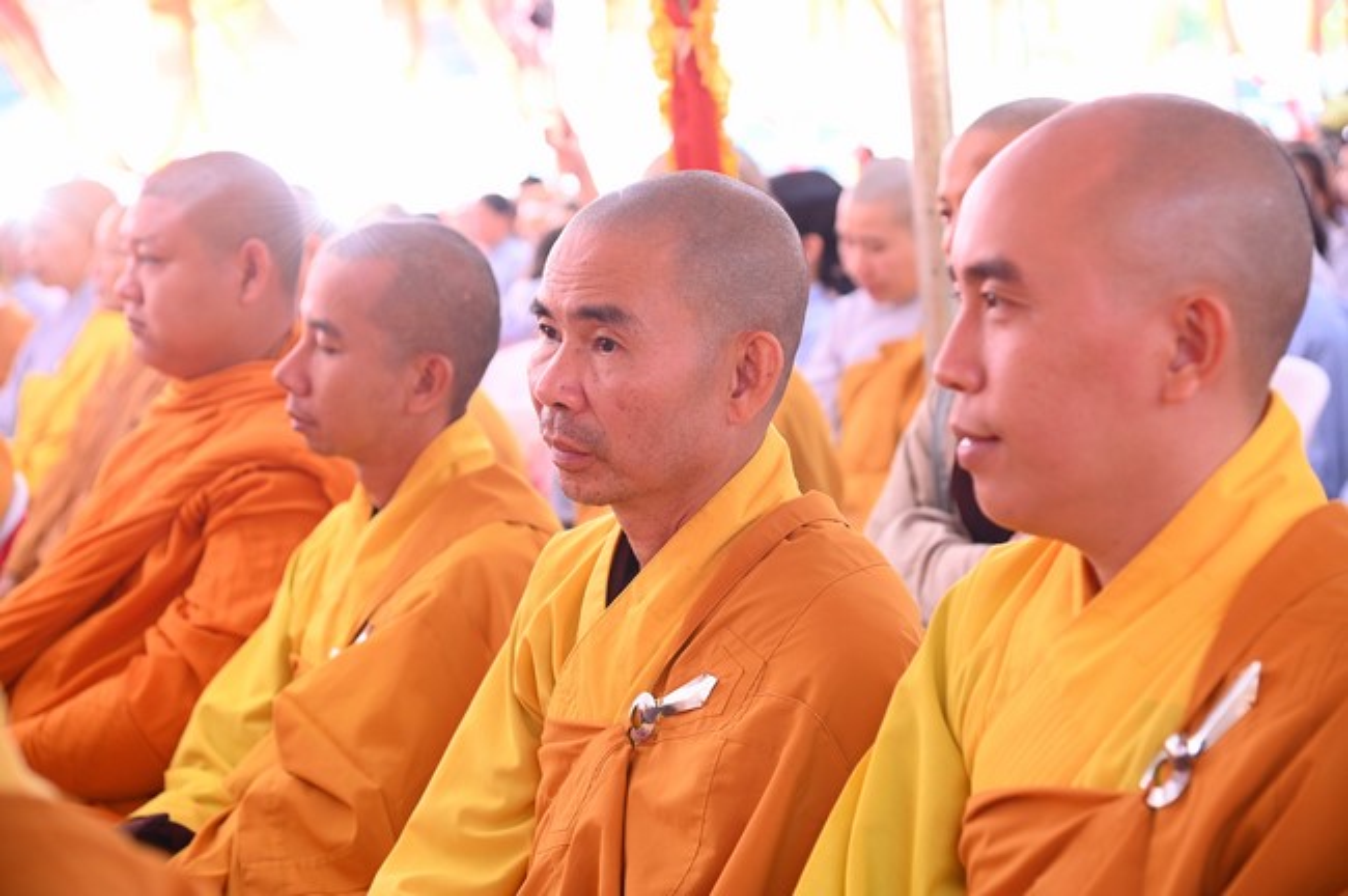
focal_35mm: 78
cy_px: 448
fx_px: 2918
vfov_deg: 17.5
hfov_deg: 26.0
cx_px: 674
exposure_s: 1/160
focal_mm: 78
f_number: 4.5
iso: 1600
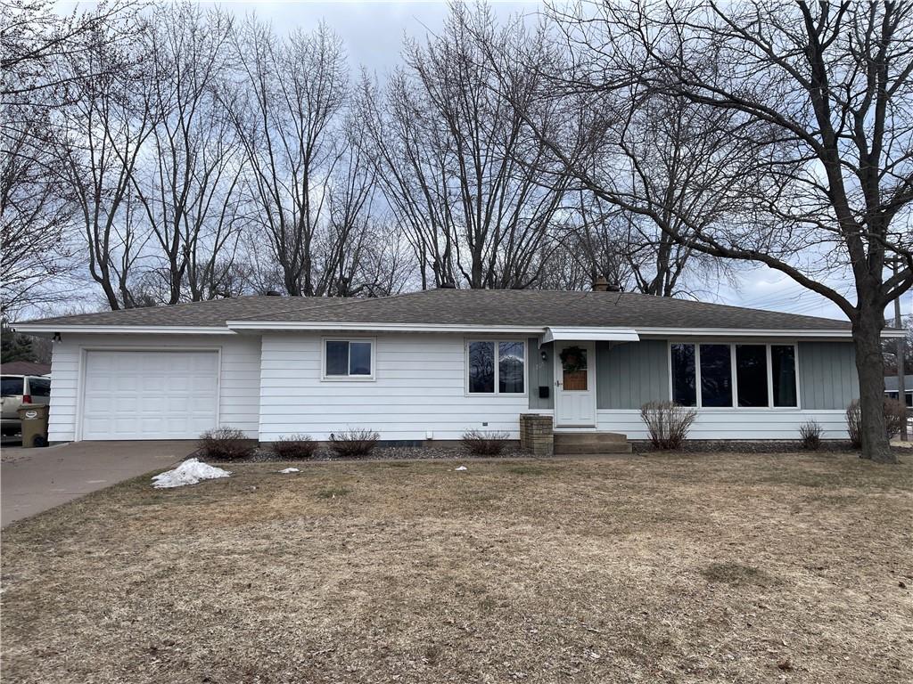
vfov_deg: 53.1
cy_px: 342
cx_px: 456
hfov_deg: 67.3
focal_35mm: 26
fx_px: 686
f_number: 1.6
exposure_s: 1/1339
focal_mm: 5.1
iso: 32
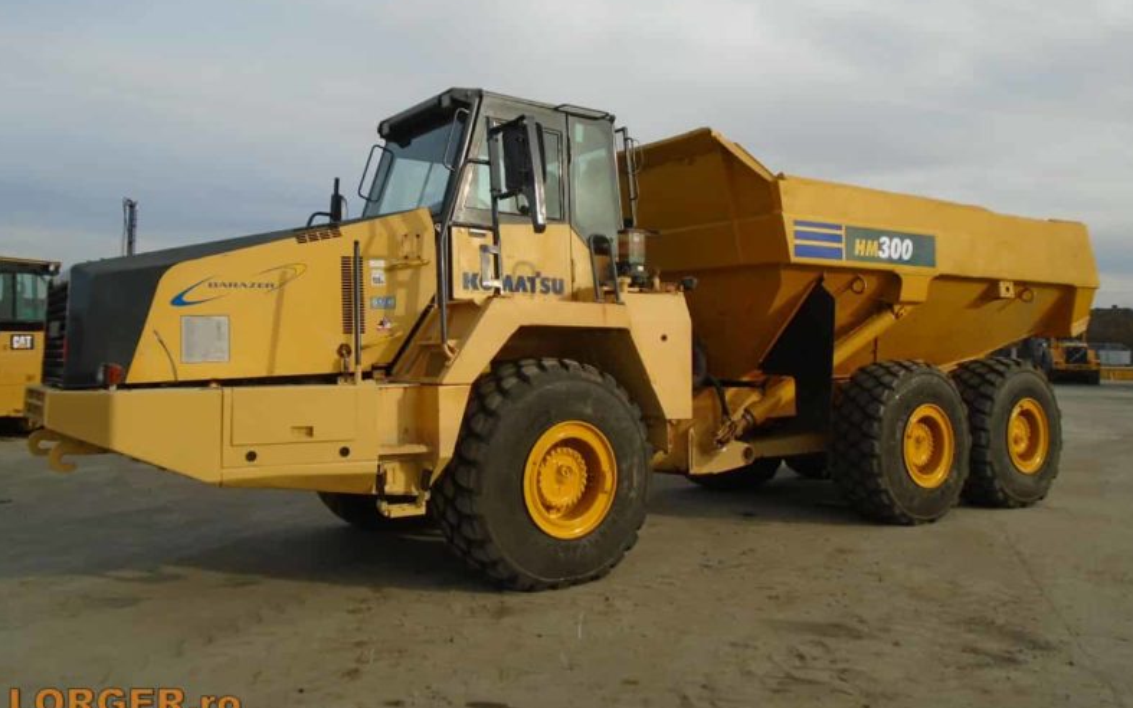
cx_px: 570
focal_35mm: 28
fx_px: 865
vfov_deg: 44.4
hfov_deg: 66.5
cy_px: 298
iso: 100
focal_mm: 4.6
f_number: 3.2
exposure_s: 1/1000
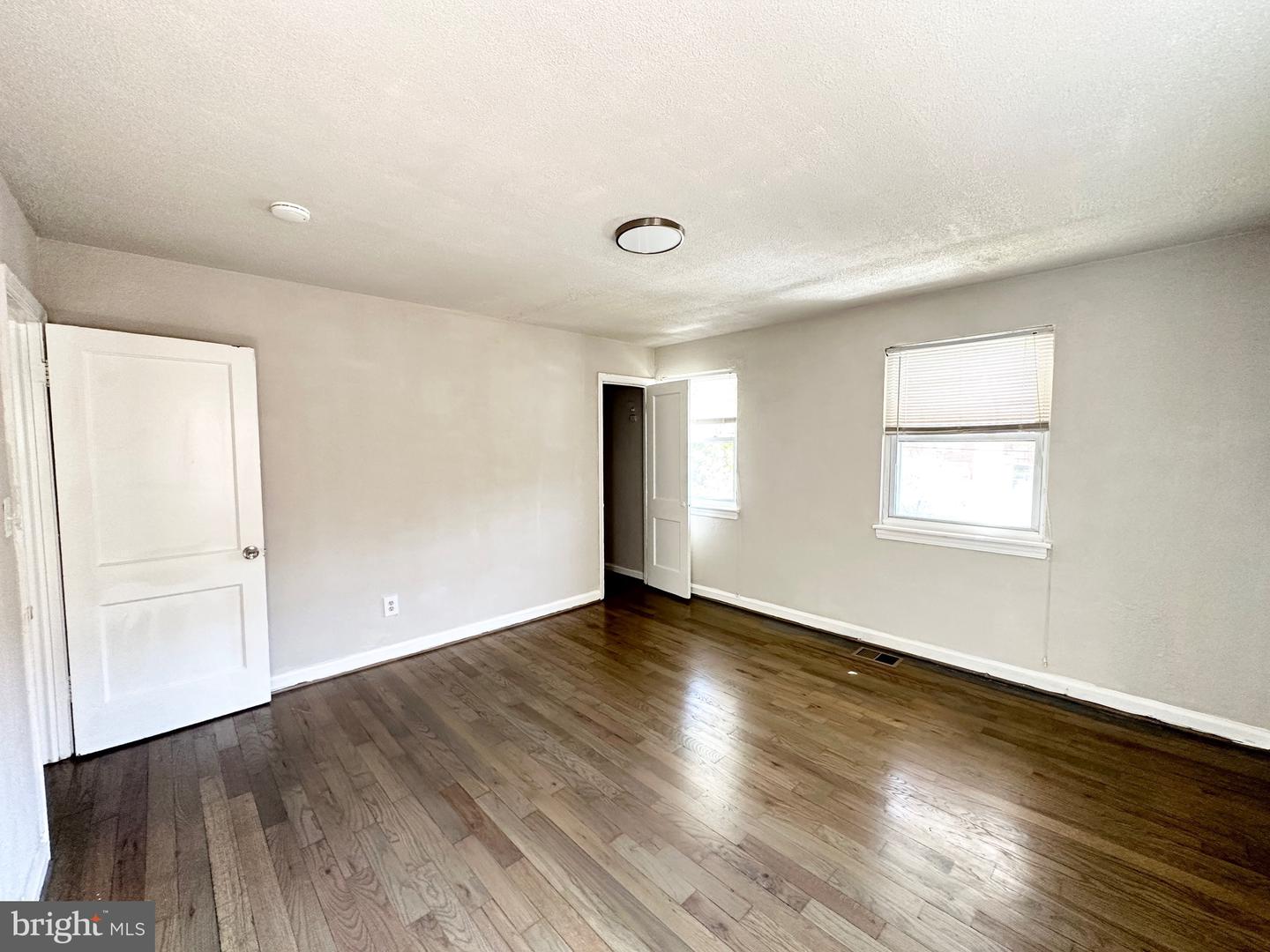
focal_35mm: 14
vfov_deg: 85.7
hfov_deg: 102.1
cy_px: 476
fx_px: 514
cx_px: 635
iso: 250
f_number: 2.2
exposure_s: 1/99
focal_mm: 2.22
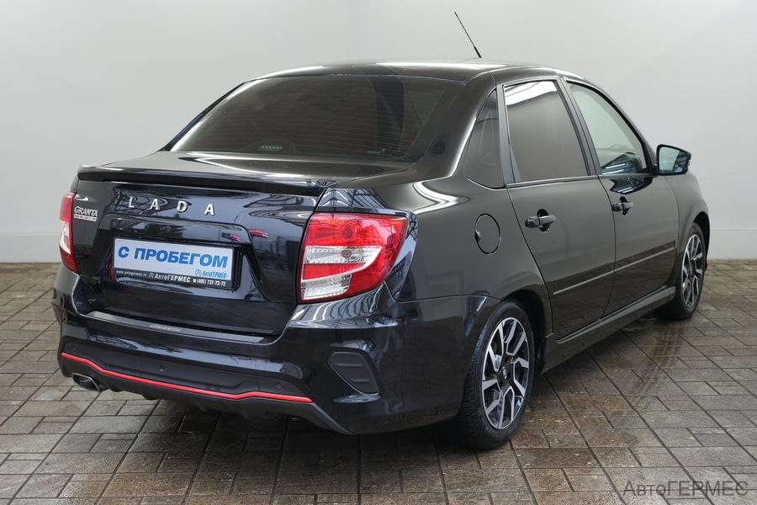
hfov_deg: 41.1
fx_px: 1009
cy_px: 252
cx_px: 378
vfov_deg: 28.1
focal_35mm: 48
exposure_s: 1/60
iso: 800
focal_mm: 48
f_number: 5.6
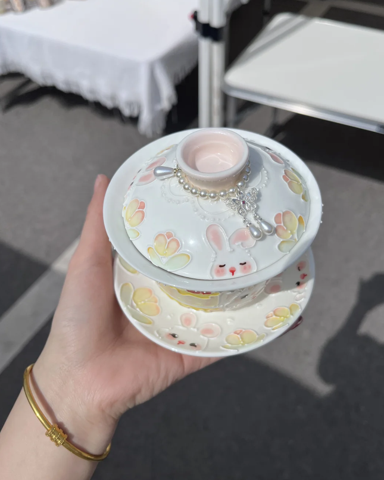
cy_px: 231
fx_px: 398
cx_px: 189
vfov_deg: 62.2
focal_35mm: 28
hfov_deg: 51.5
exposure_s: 1/11905
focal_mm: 5.1
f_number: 1.6
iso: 50
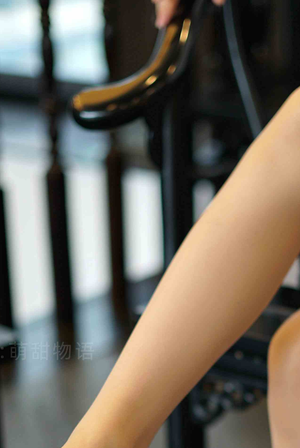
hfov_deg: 12.3
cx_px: 220
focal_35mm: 111
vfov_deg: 18.0
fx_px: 1385
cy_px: 434
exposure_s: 1/100
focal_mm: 50
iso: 200
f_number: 1.8
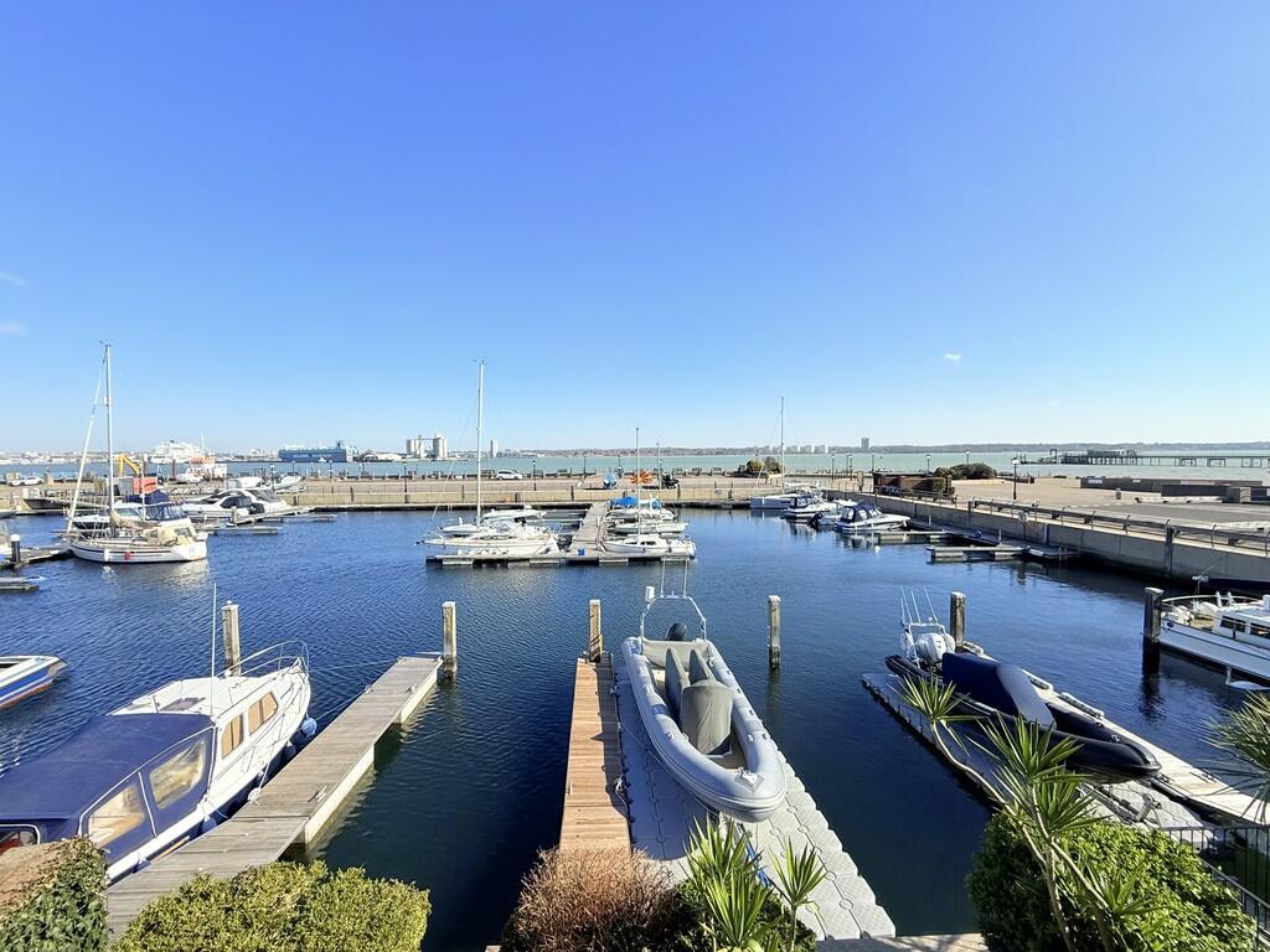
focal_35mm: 14
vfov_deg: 85.7
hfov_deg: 102.1
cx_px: 635
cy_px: 476
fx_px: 514
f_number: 2.2
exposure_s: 1/2320
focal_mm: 2.22
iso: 50
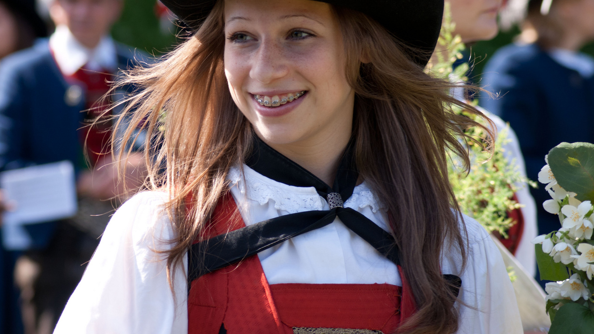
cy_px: 119
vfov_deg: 5.8
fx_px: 3303
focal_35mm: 210
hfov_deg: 10.3
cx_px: 251
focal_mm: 105
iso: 100
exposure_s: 1/250
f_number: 5
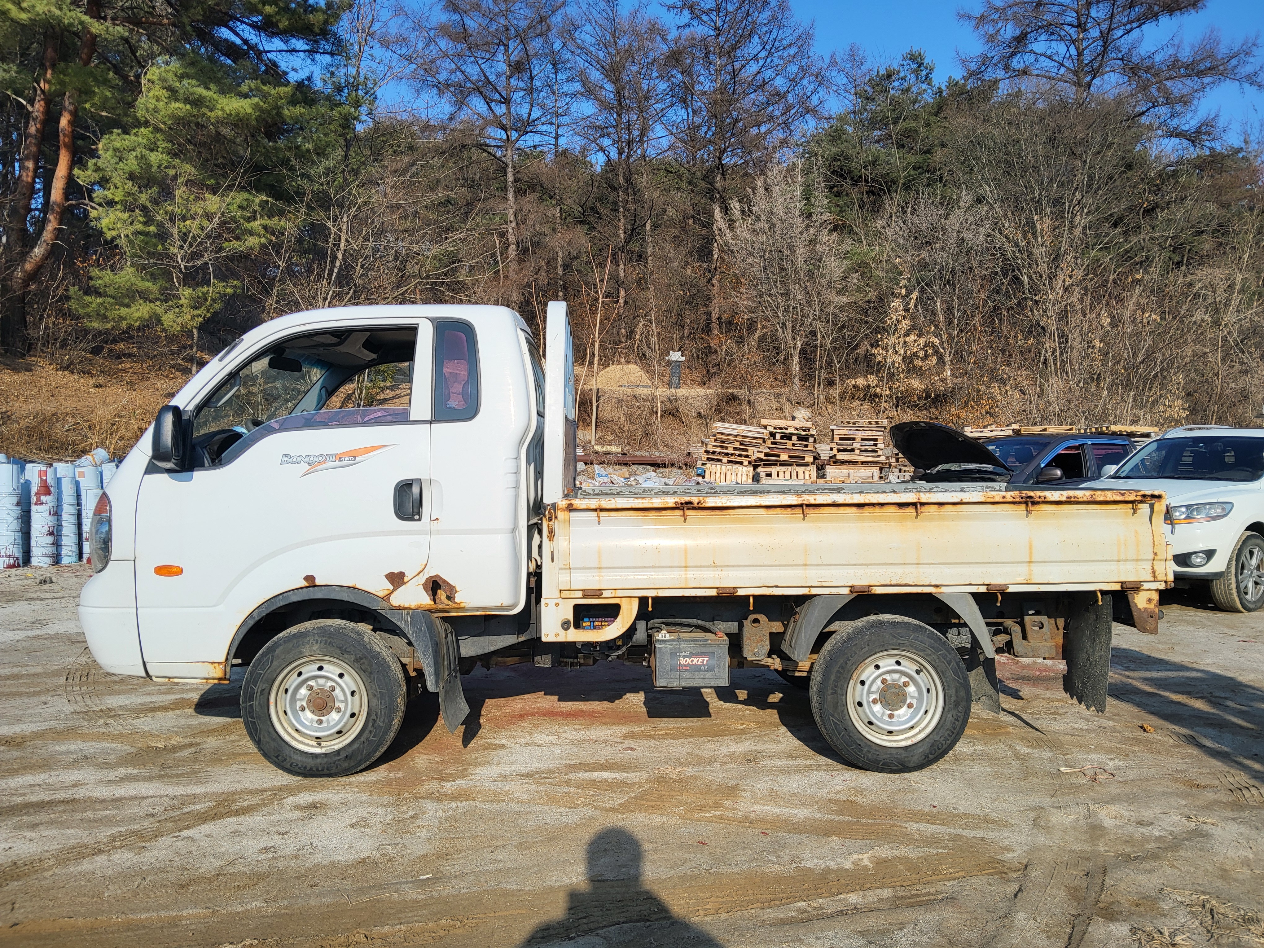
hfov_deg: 67.3
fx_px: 949
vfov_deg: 53.1
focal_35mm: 26
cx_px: 632
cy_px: 474
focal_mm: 3.98
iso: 12
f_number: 1.8
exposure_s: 1/1195
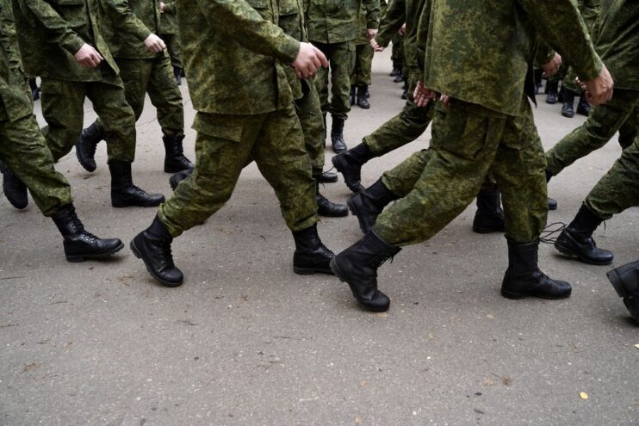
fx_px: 497
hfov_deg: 65.5
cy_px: 213
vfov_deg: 46.4
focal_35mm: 28
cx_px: 320
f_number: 3.5
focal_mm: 28
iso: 400
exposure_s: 1/500
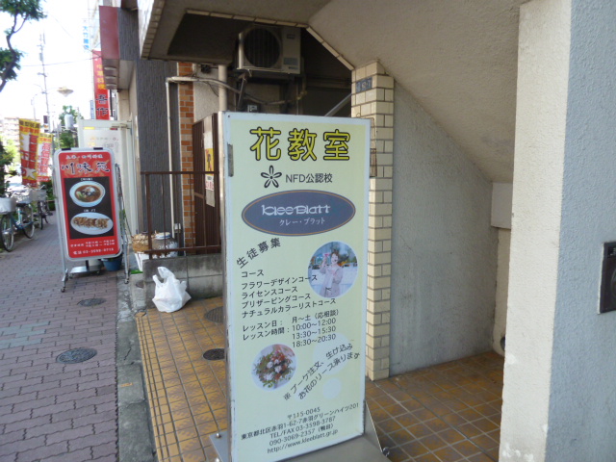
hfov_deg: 69.4
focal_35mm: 25
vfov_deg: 54.9
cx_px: 308
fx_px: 445
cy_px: 231
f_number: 3.3
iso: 160
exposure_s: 1/160
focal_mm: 4.1
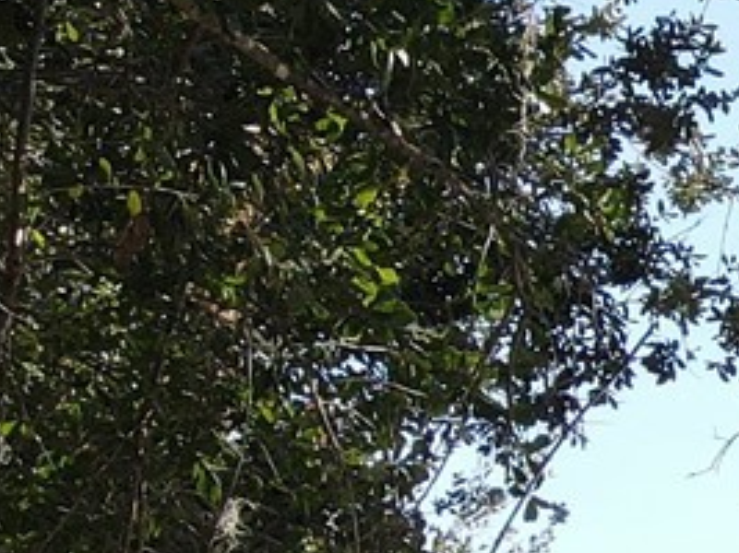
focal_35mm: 144
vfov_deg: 10.3
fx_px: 3073
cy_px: 379
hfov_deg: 11.3
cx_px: 1799
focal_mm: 4.5
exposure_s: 1/250
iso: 100
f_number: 2.8
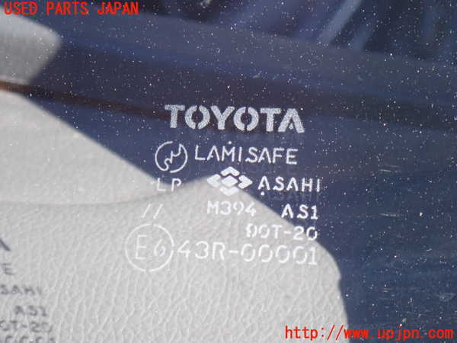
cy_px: 172
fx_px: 1320
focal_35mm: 100
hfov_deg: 19.6
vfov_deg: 14.8
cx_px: 228
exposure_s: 1/100
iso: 250
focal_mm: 18
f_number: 4.9
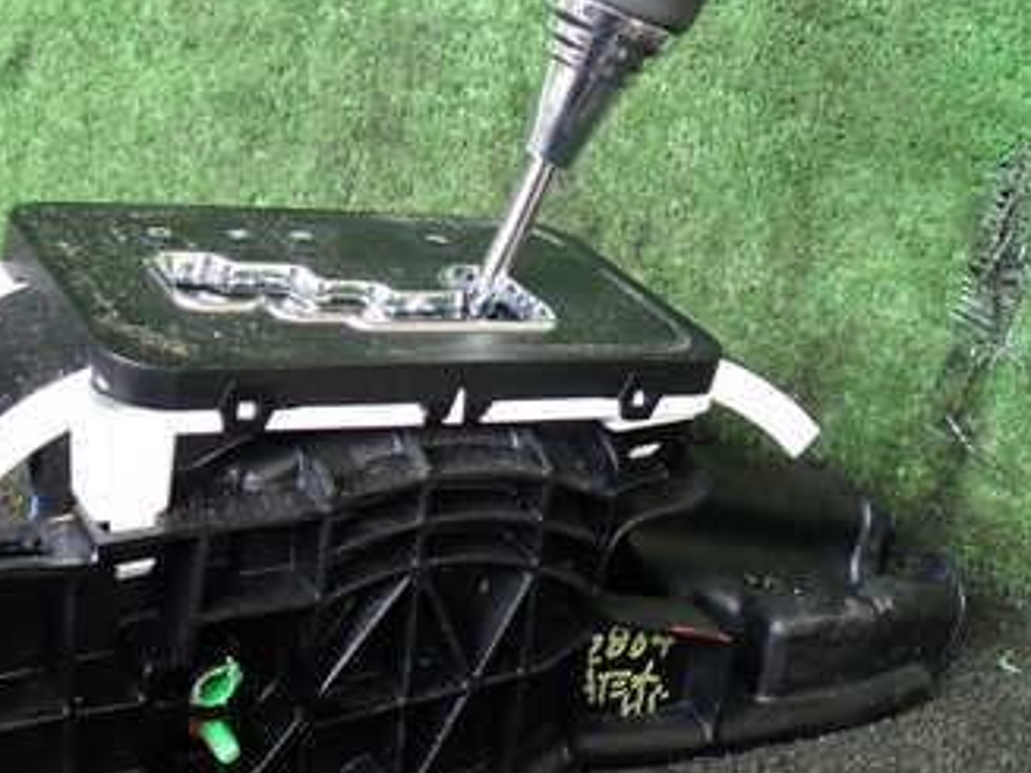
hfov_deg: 34.7
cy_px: 297
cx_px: 378
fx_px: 1638
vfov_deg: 26.5
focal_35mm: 55
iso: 200
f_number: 2.3
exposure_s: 1/60
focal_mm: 5.4
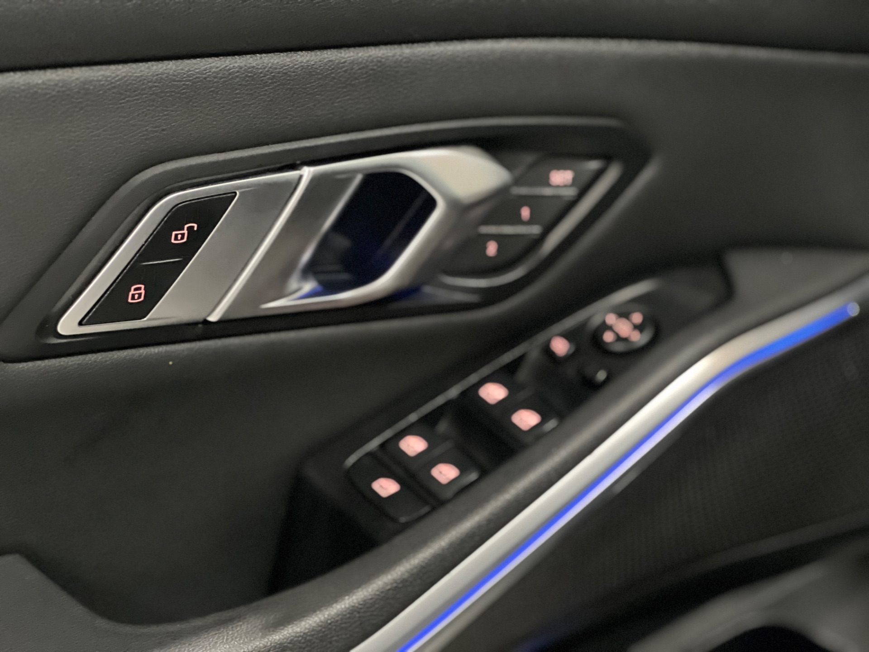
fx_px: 1933
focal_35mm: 77
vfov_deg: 19.1
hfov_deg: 25.3
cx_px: 434
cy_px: 326
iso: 1000
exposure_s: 1/15
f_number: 2.8
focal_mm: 9
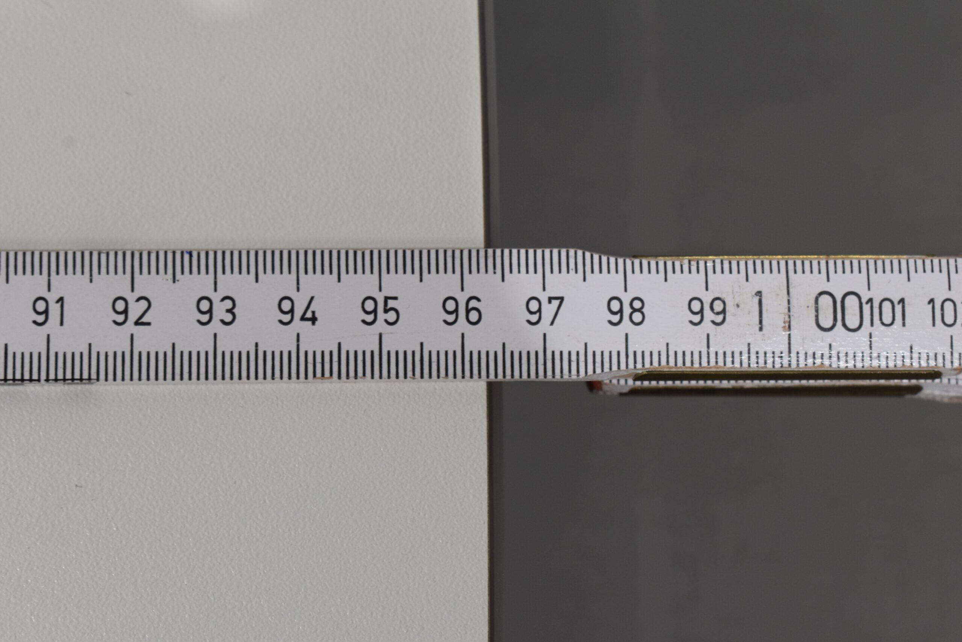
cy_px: 321
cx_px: 481
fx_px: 2205
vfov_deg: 16.6
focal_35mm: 82
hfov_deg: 24.6
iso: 360
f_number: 8
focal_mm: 55
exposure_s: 1/60
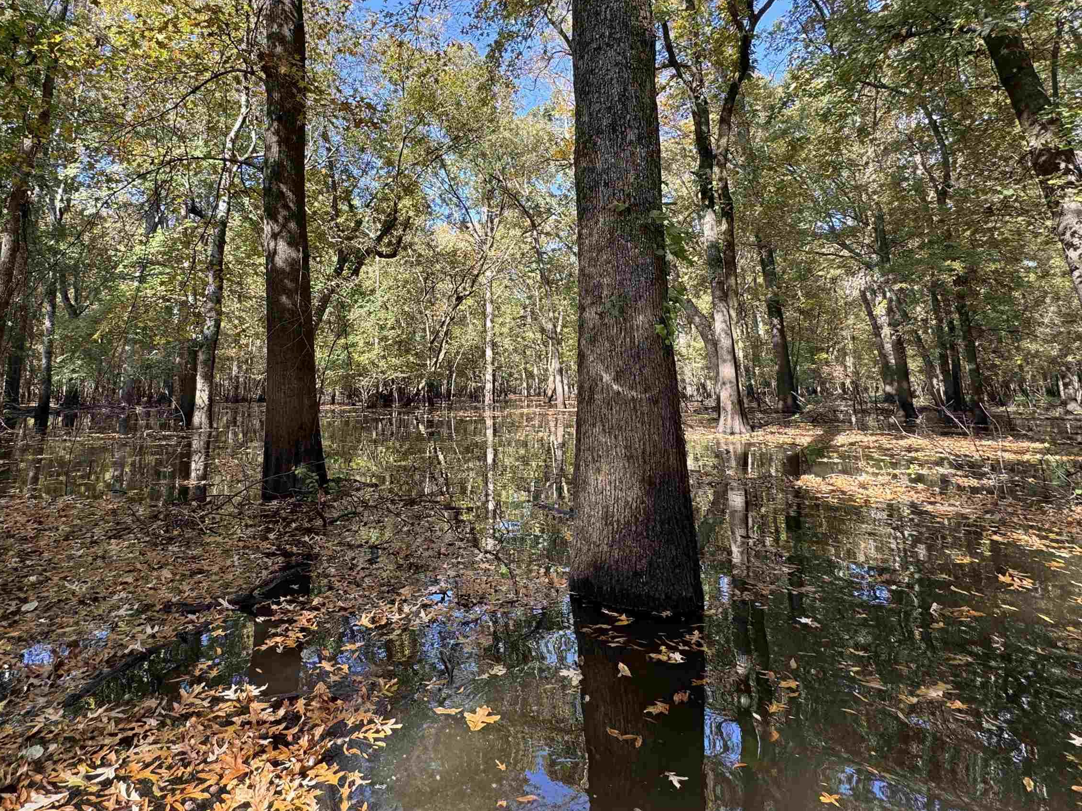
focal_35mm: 19
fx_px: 594
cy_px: 296
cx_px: 463
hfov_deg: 84.1
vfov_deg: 67.4
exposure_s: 1/179
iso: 40
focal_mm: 2.22
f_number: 2.2
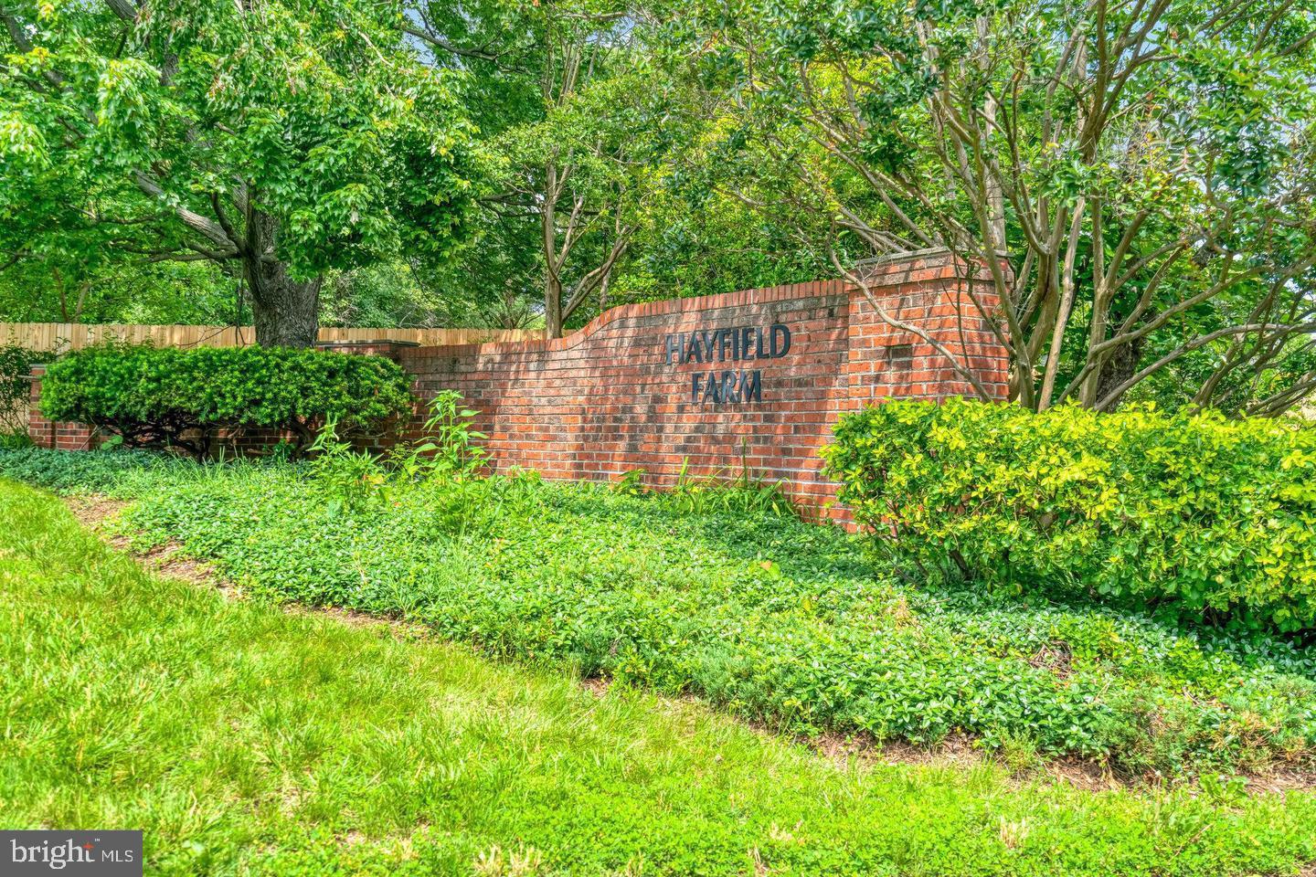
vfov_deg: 37.9
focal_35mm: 35
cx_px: 658
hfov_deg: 54.4
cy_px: 438
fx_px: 1279
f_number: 8
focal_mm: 35
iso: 1250
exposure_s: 1/1000
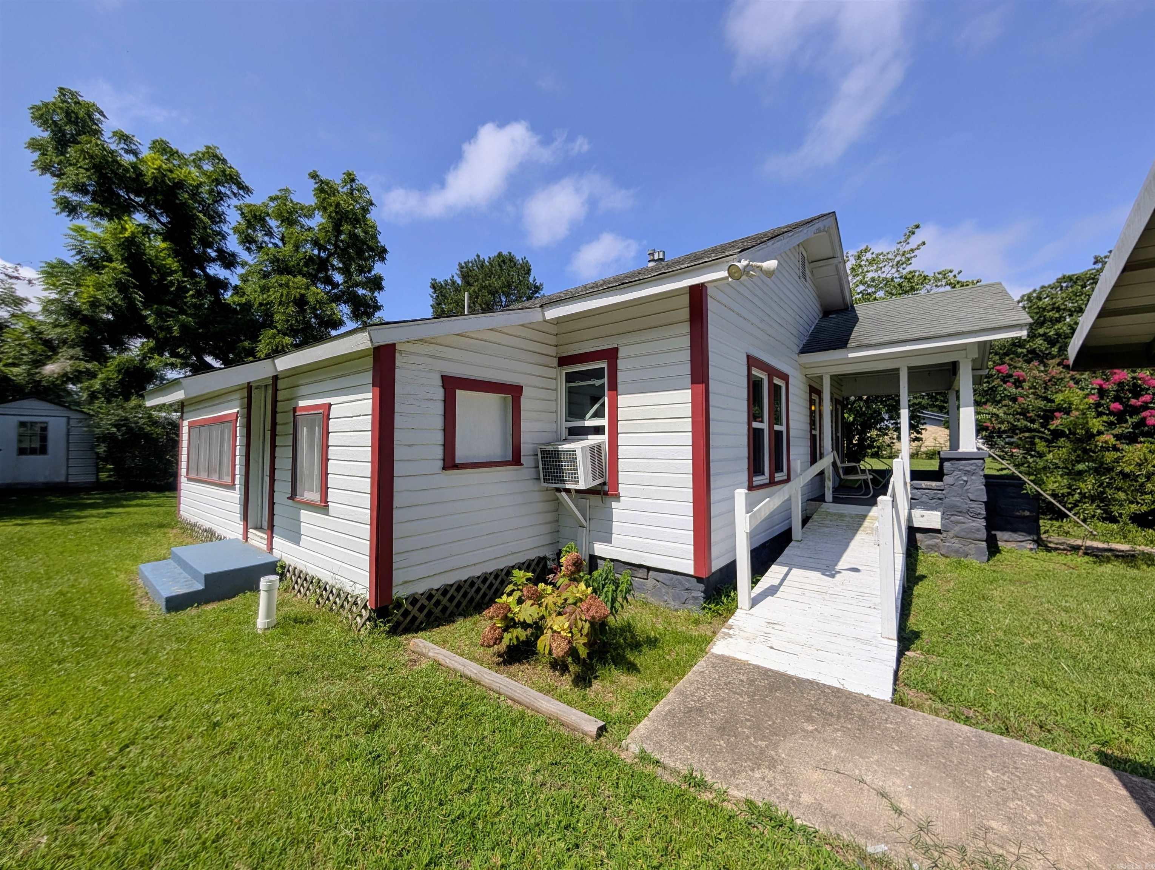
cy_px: 435
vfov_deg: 94.6
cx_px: 578
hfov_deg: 110.5
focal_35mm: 12
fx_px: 401
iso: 54
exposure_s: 1/5319
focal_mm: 2.02
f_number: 1.7
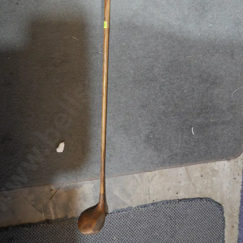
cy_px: 64
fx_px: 405
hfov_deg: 33.4
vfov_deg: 32.8
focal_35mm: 51
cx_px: 106
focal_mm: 19
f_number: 4.1
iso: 640
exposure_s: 1/60
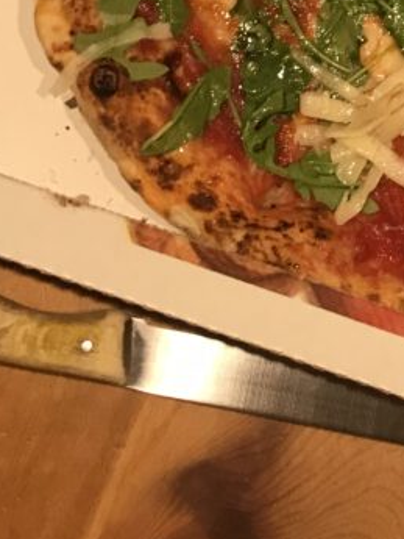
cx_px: 463
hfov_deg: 17.1
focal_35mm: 83
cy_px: -125
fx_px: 1291
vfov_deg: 21.7
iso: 32
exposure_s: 1/25
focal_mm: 3.99
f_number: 1.8
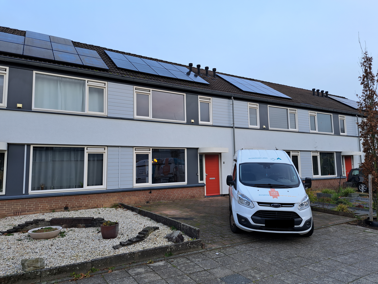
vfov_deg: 56.8
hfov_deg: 71.6
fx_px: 262
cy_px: 142
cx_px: 189
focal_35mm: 24
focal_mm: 5.23
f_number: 1.8
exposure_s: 1/100
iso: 50
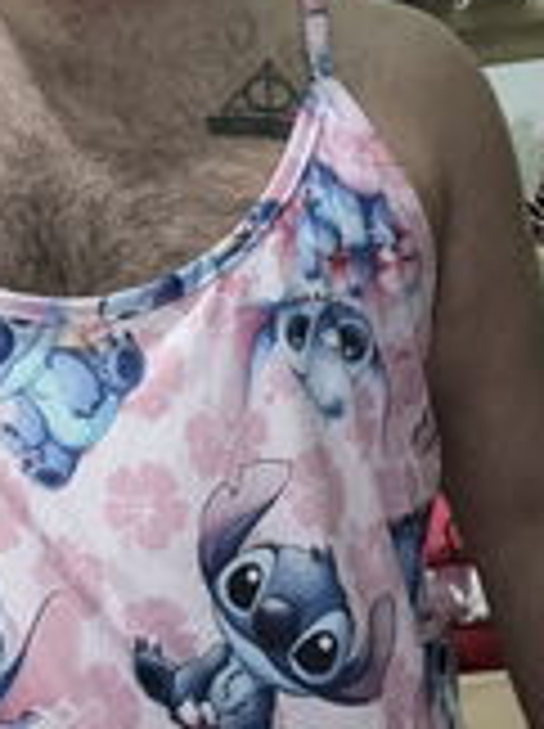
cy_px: 596
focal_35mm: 99
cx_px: 81
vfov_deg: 19.6
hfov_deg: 14.8
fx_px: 2080
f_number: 1.9
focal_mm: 2.69
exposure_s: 1/33
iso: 160
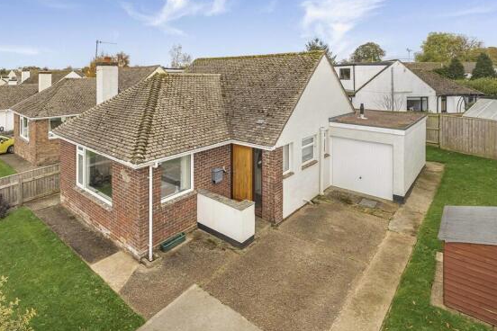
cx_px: 203
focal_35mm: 20
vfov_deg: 62.8
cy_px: 184
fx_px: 270
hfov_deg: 84.3
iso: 160
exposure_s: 1/60
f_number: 8
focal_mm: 16.5
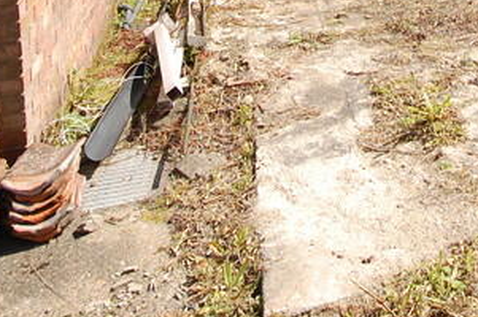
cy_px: -191
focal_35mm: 51
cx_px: 461
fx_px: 676
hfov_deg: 35.7
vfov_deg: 21.2
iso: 200
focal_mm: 10
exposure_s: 1/250
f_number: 8
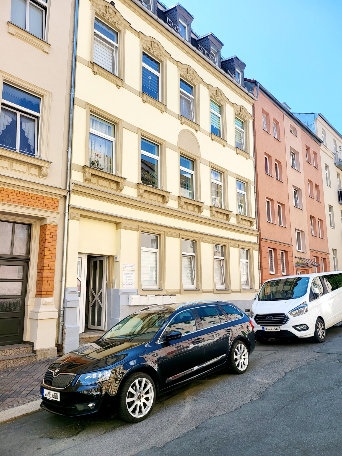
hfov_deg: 56.8
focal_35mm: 24
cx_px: 171
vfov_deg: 71.6
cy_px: 228
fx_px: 316
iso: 40
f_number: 1.8
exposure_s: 1/1250
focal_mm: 5
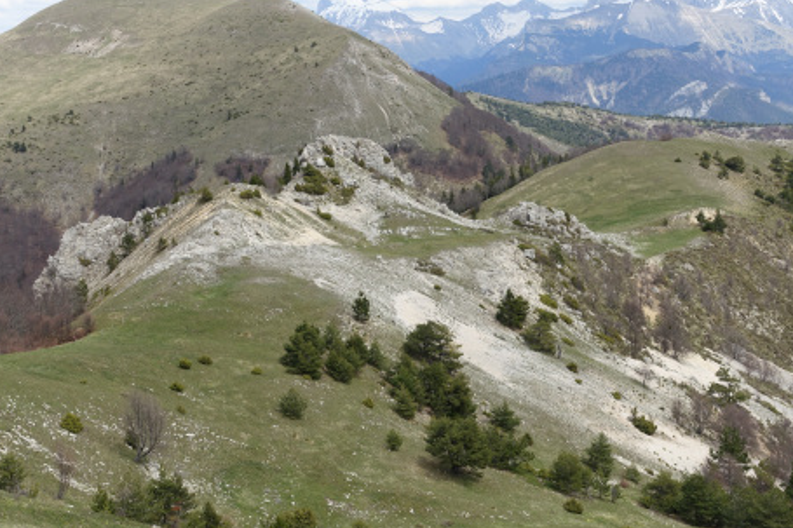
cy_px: 243
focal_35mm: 55
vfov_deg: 24.6
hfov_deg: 36.3
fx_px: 1211
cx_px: 397
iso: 125
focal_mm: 18.3
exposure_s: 1/400
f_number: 5.6
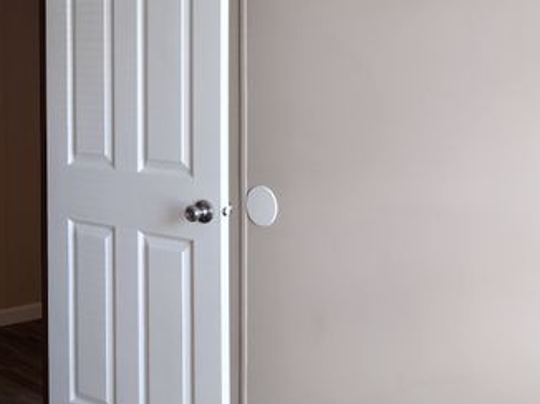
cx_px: 94
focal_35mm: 58
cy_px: 103
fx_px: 904
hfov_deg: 32.2
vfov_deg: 24.9
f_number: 1.7
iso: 233
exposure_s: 1/40
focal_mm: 4.71
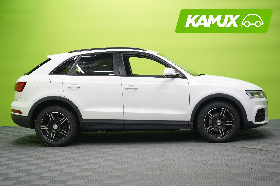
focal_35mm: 58
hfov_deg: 34.5
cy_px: 93
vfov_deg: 23.4
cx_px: 140
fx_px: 451
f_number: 5.6
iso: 320
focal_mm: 58
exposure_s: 1/6
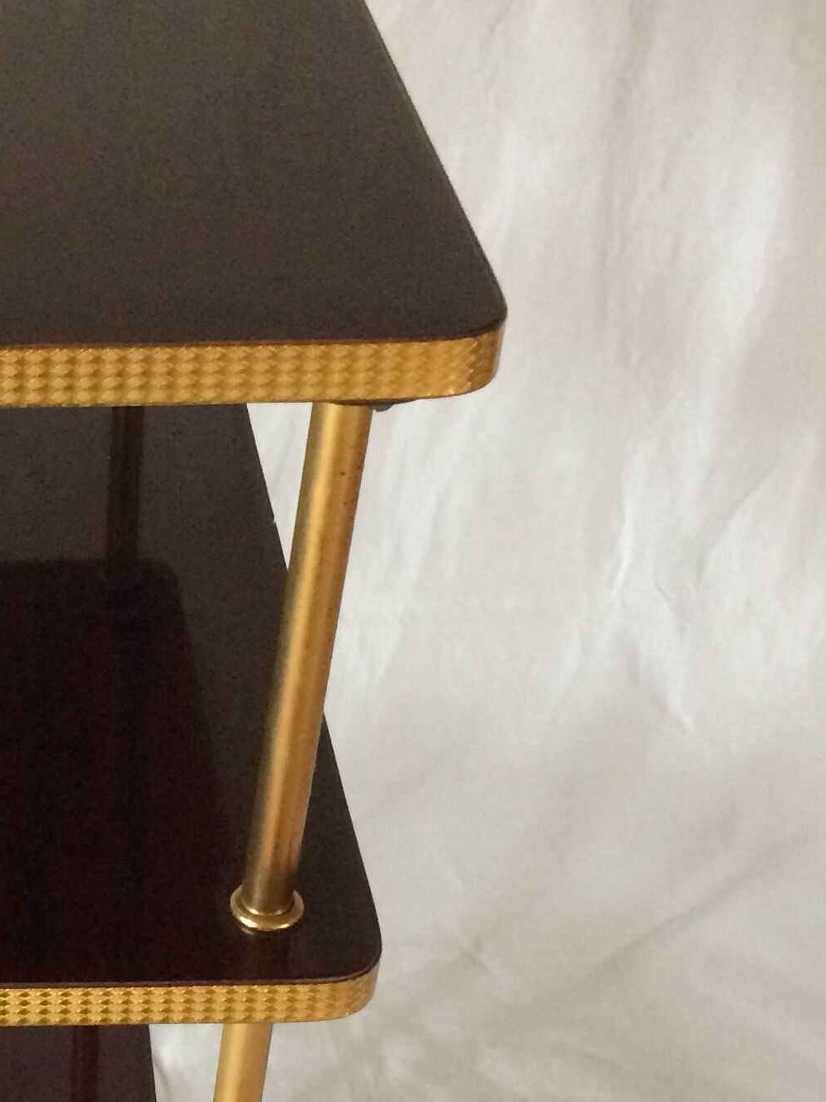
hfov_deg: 19.7
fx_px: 2259
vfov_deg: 27.0
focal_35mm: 71
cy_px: 831
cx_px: -116
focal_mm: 4.15
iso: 320
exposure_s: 1/33
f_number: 2.2
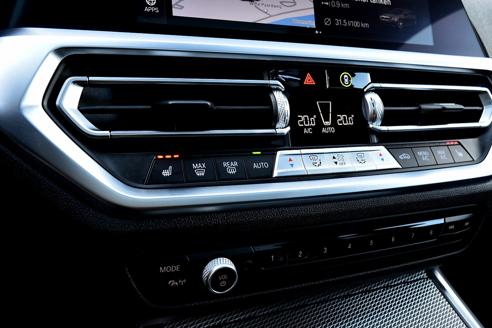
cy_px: 155
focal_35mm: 30
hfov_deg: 61.9
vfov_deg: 43.6
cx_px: 250
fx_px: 410
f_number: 7.1
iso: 800
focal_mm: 18
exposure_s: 1/60
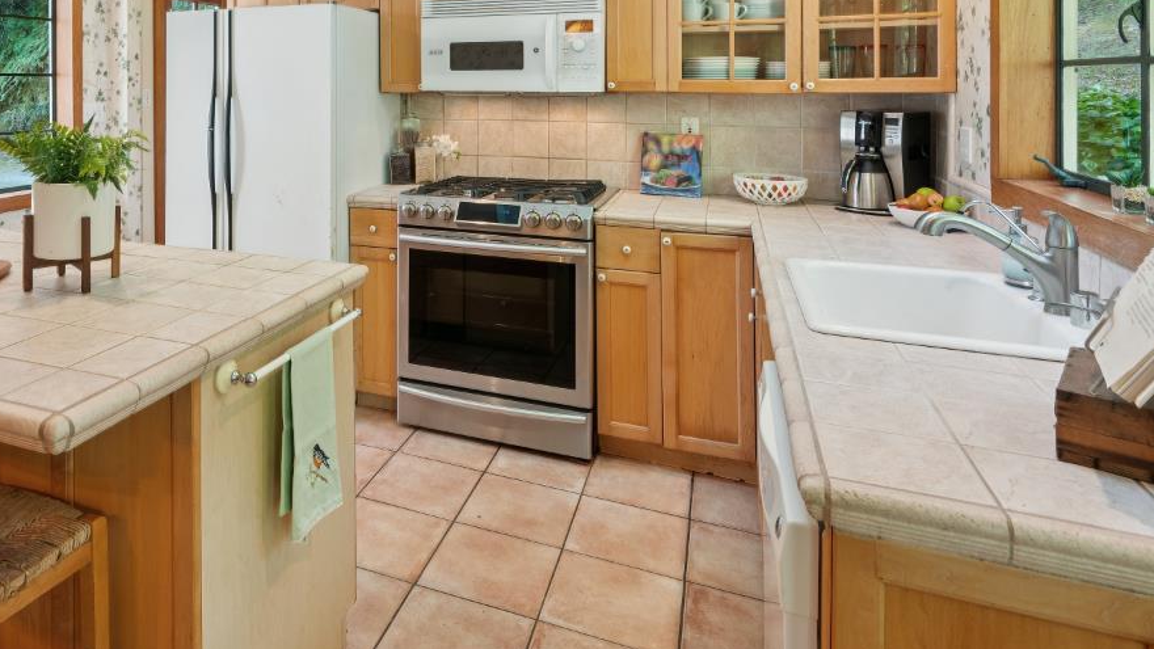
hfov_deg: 71.6
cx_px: 375
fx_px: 765
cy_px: 84
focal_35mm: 25
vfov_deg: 42.7
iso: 250
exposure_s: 1/4
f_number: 9
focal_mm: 14
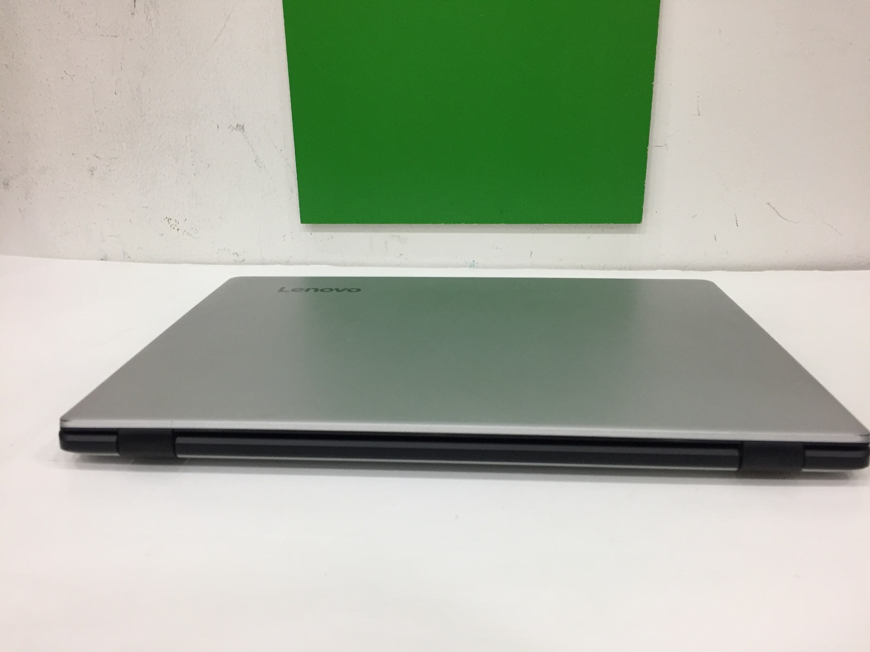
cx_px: 435
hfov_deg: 61.7
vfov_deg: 48.2
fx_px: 729
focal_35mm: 29
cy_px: 326
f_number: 2.2
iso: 64
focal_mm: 4.15
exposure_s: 1/33
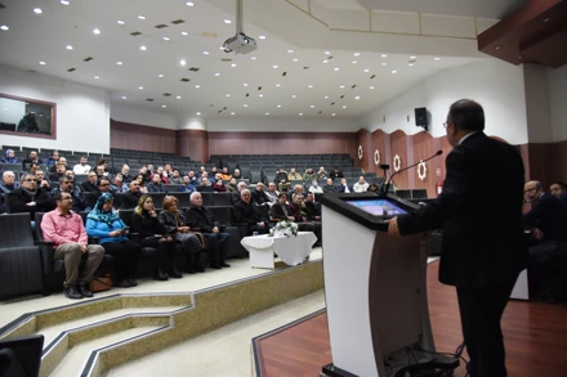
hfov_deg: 73.8
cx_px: 284
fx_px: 378
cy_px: 188
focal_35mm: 24
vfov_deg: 53.1
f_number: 4
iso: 2500
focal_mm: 24
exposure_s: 1/100
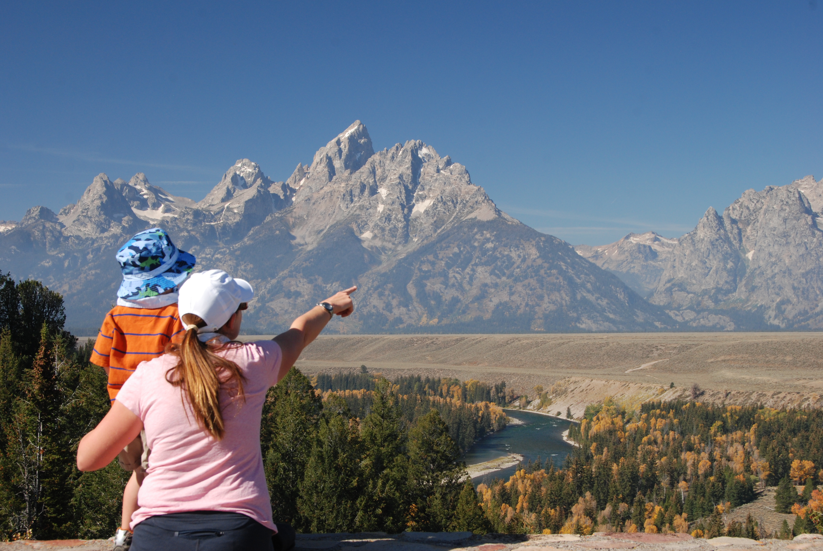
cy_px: 276
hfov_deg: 33.4
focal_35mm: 60
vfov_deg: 22.7
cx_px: 412
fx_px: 1373
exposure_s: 1/100
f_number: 11
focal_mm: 40
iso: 250
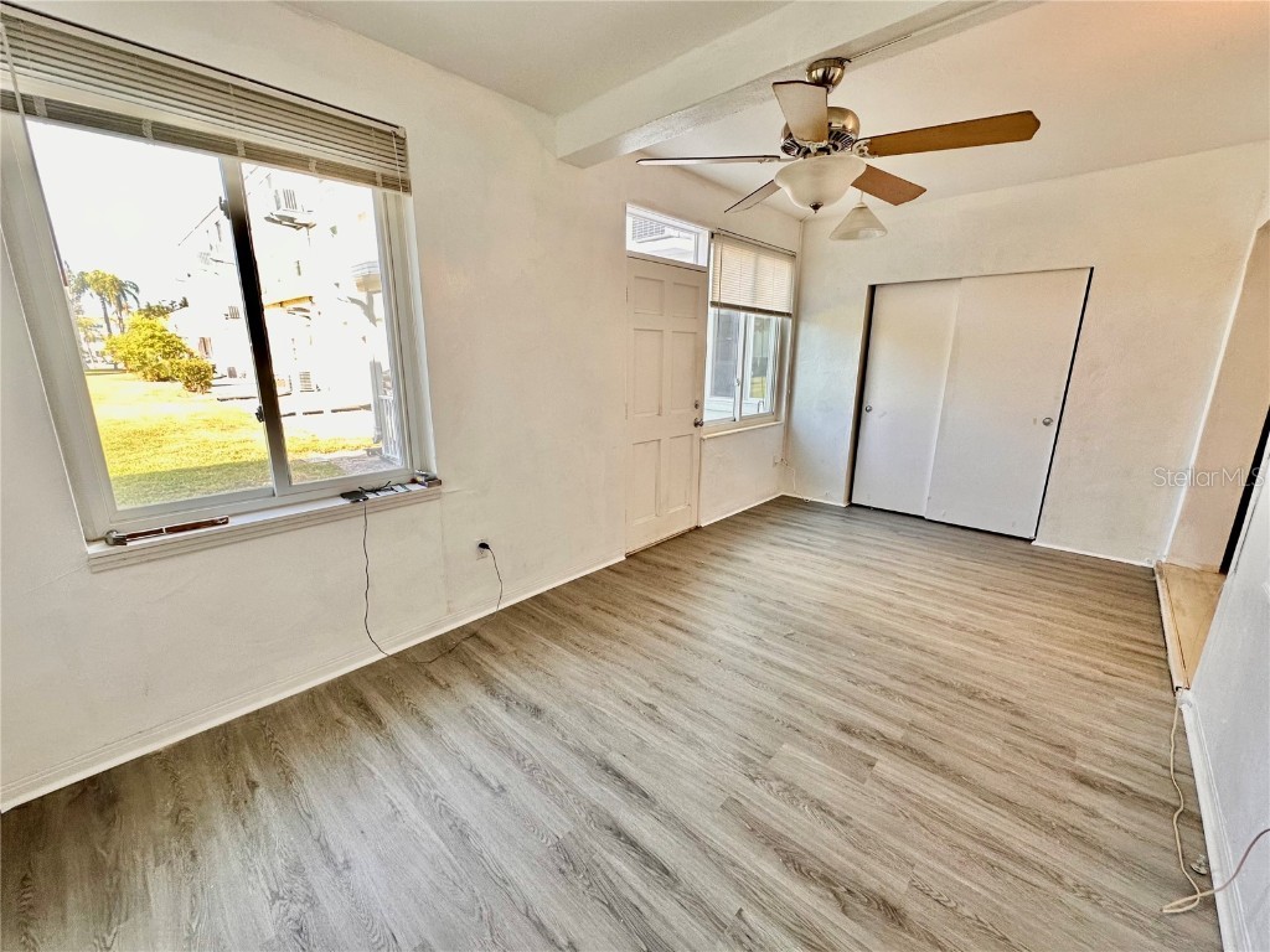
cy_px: 476
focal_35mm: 14
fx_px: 514
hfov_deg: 102.1
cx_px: 635
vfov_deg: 85.7
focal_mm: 2.22
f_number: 2.2
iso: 125
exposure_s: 1/120
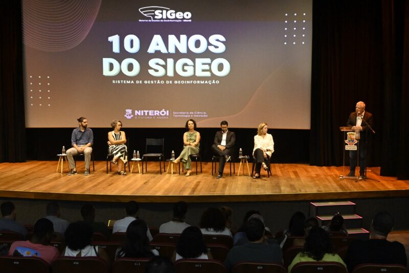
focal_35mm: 50
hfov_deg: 40.0
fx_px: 562
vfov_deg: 27.2
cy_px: 136
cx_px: 204
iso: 5600
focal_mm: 33
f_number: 5.6
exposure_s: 1/80
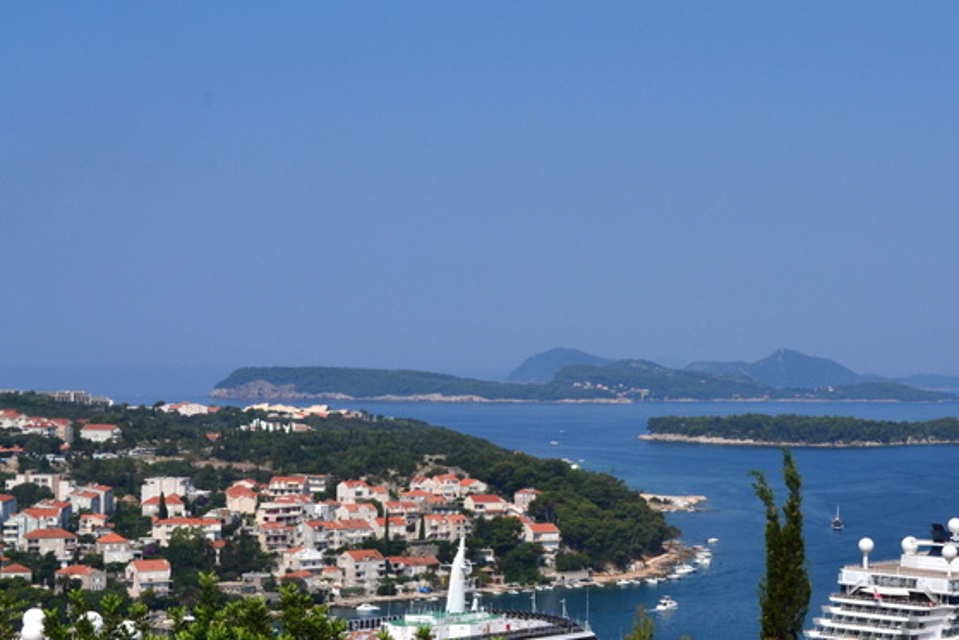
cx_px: 681
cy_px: 371
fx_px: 1945
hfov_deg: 27.4
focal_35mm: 73
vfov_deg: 18.7
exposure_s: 1/500
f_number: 11
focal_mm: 34
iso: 280
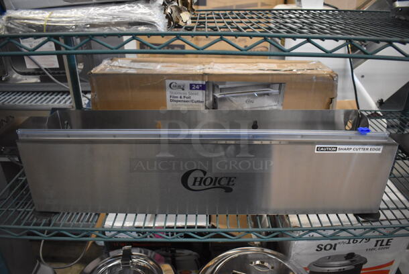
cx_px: 204
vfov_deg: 48.0
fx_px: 307
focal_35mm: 27
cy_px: 137
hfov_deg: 67.3
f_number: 3.5
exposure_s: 1/125
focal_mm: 18
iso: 2200
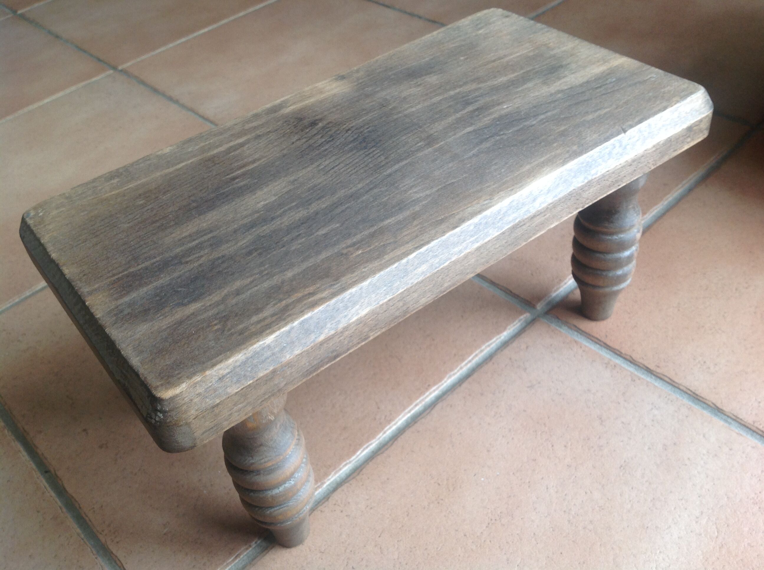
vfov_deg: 40.6
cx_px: 382
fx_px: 771
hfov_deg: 52.7
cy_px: 285
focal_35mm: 35
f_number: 2.4
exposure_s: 1/40
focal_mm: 4.28
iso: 50
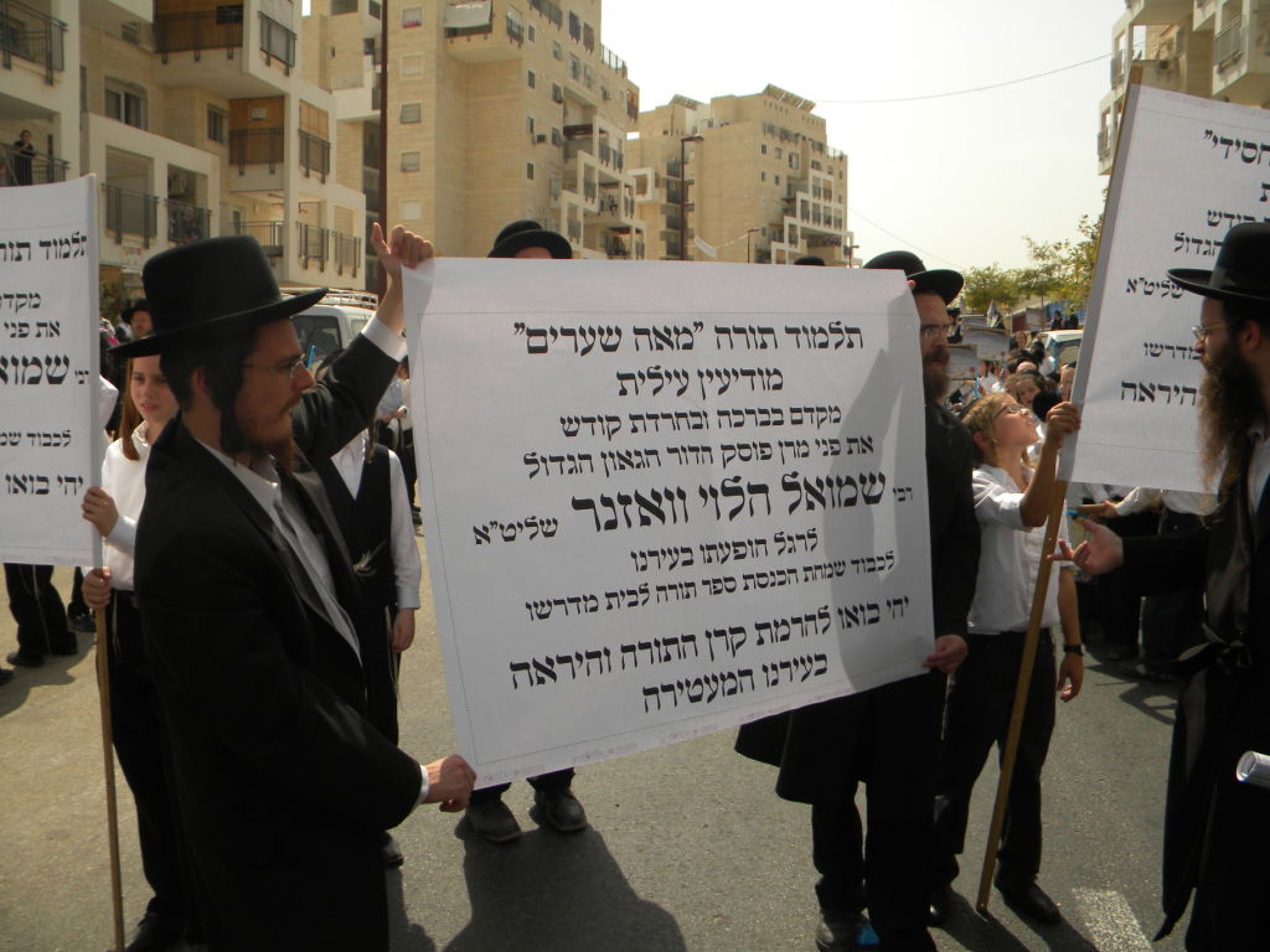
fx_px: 1027
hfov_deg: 63.4
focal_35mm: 28
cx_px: 635
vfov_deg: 49.7
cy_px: 476
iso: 80
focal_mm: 5
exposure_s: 1/327
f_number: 7
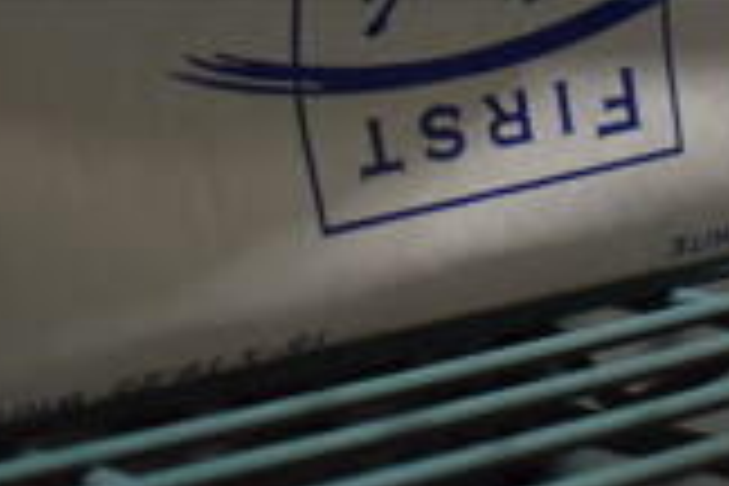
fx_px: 3096
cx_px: 508
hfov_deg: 13.4
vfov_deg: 8.8
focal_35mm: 153
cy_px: -238
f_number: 4
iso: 1000
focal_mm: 27
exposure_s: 1/125
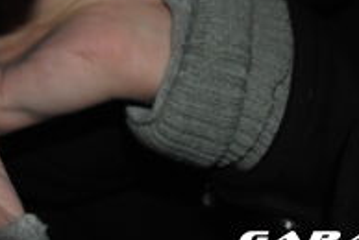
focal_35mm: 89
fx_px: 889
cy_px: -137
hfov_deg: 21.6
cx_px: -37
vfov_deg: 14.3
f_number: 3.5
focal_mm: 18
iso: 200
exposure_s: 1/60
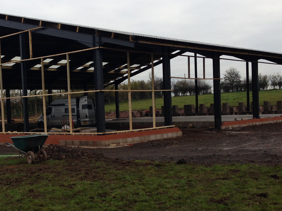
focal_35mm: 57
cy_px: 126
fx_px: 464
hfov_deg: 33.4
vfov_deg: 25.6
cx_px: 90
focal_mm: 4.12
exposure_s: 1/289
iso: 50
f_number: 2.4
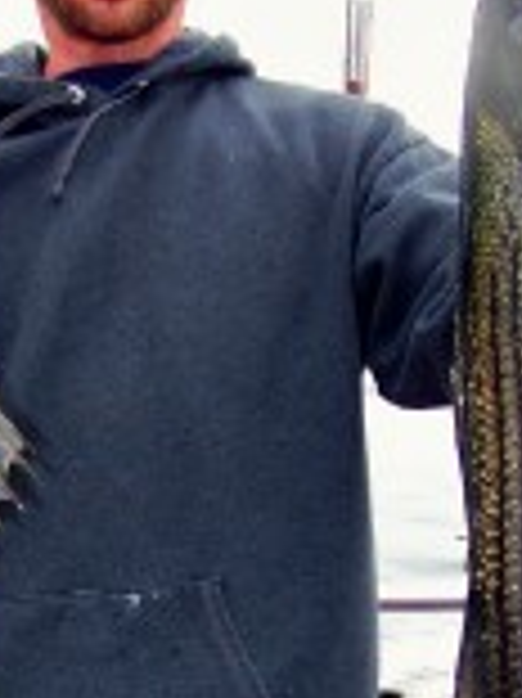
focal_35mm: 93
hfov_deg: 15.8
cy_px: 558
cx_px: 176
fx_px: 1872
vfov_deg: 20.9
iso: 64
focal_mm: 5.85
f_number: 2.8
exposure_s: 1/160
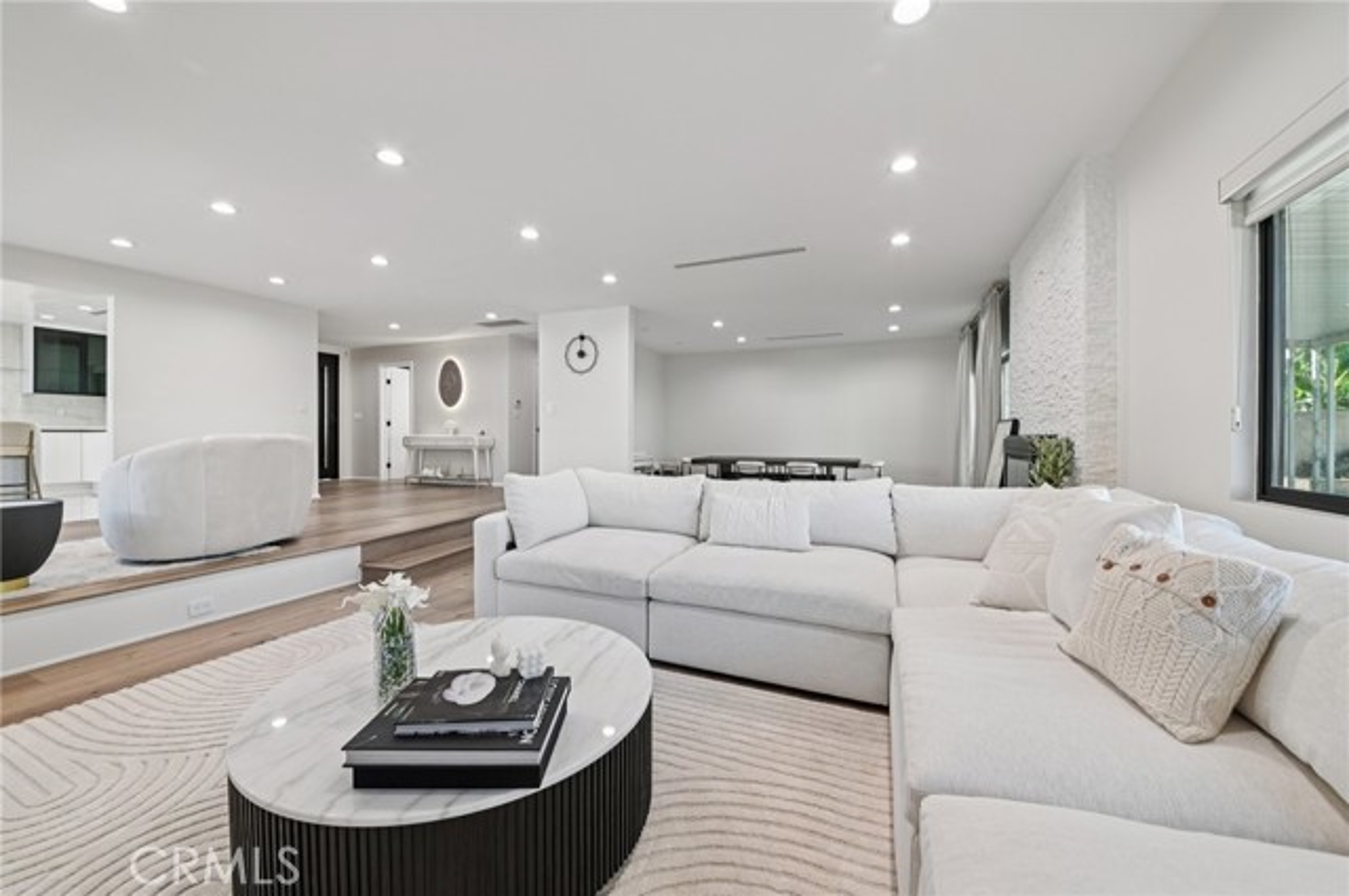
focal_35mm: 13
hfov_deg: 108.4
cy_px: 448
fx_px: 487
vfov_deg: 85.3
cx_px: 674
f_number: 8
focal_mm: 13
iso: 250
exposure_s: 1/13
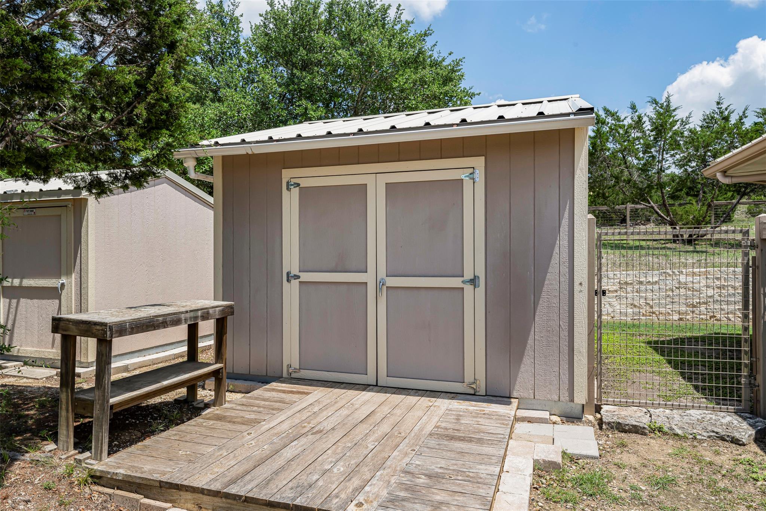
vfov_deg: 53.1
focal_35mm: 24
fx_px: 511
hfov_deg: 73.7
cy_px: 256
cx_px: 383
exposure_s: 1/400
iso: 250
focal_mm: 24
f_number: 11
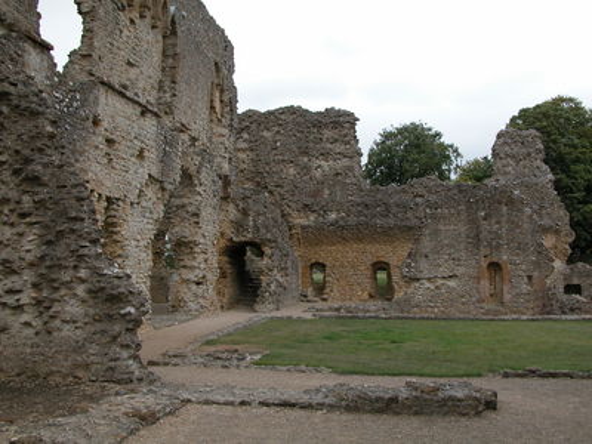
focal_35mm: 35
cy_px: 222
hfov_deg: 52.6
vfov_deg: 40.7
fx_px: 599
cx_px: 296
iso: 100
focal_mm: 8.9
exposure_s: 1/122
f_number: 4
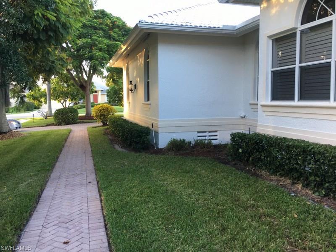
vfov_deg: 48.2
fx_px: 281
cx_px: 168
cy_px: 126
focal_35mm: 29
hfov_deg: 61.7
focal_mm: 4.15
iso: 32
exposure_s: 1/30
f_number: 2.2
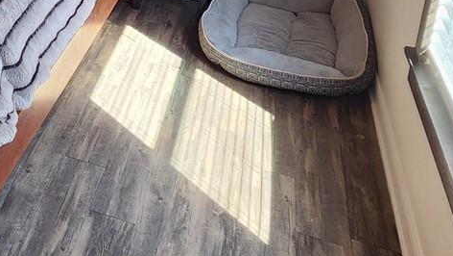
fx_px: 577
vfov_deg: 22.3
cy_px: -81
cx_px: -35
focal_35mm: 48
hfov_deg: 36.8
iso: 200
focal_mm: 2.2
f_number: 2.2
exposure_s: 1/60
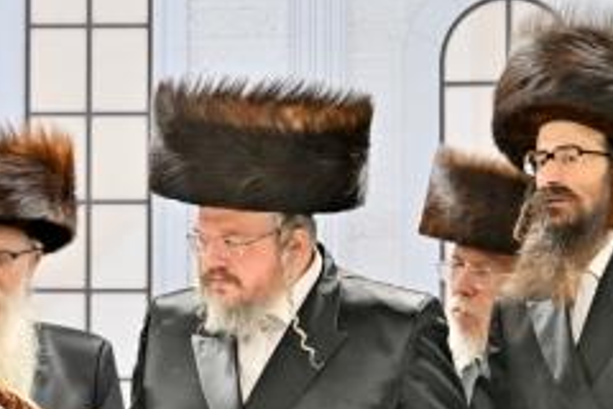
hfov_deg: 3.7
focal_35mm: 555
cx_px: 20
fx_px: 9450
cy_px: 188
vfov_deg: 2.5
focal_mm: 130
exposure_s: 1/160
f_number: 2.8
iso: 500
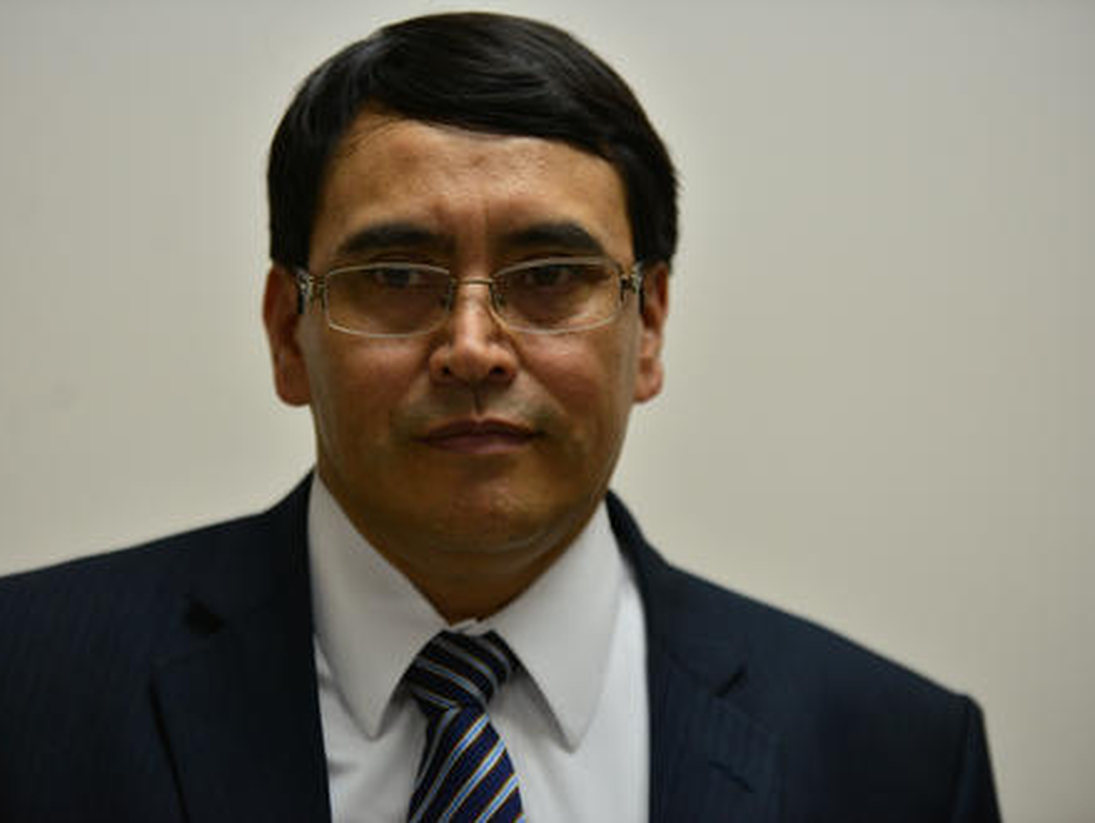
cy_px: 410
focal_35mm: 175
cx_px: 494
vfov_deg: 8.5
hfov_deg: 11.3
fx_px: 5540
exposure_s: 1/400
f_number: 2.8
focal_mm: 160
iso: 800
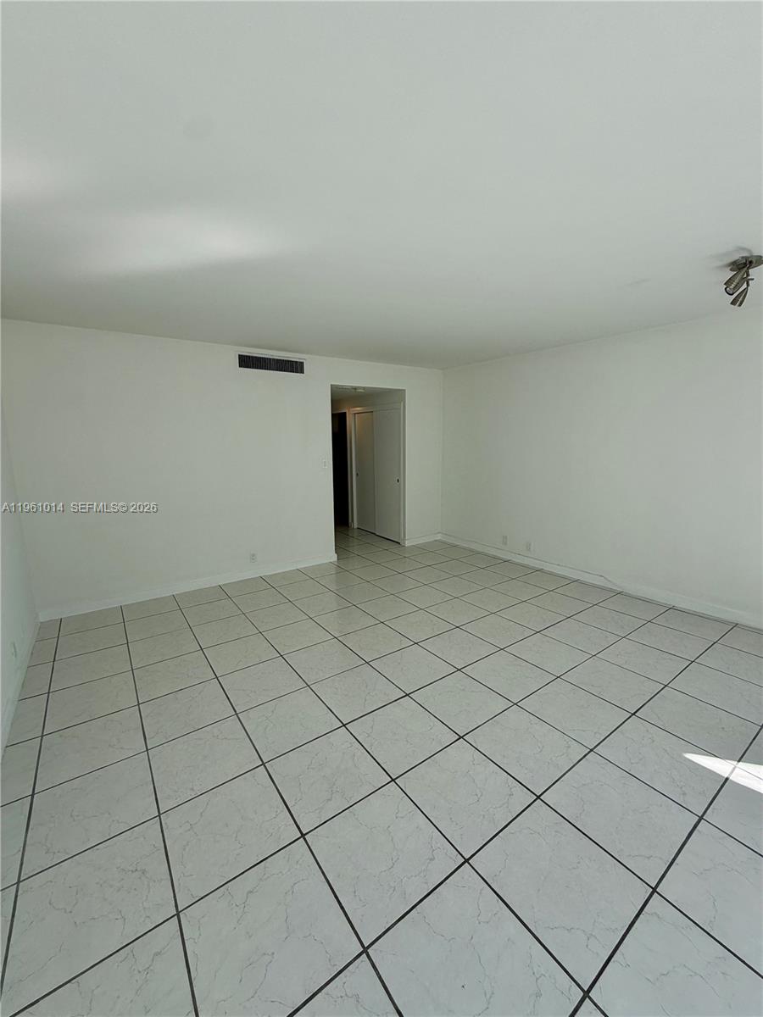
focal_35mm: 14
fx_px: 411
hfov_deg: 85.7
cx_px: 382
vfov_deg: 102.1
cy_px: 508
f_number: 2.2
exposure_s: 1/502
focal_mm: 2.22
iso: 40
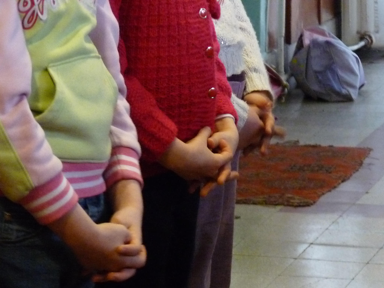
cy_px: 144
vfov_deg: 7.7
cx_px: 192
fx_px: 2141
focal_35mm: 193
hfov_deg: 10.2
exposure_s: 1/10
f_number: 3.6
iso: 800
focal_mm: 19.4
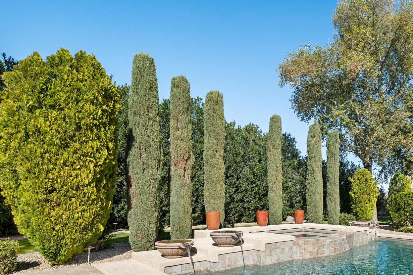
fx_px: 264
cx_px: 303
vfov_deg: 53.1
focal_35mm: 23
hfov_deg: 71.6
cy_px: 199
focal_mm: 14
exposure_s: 1/800
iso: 400
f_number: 8
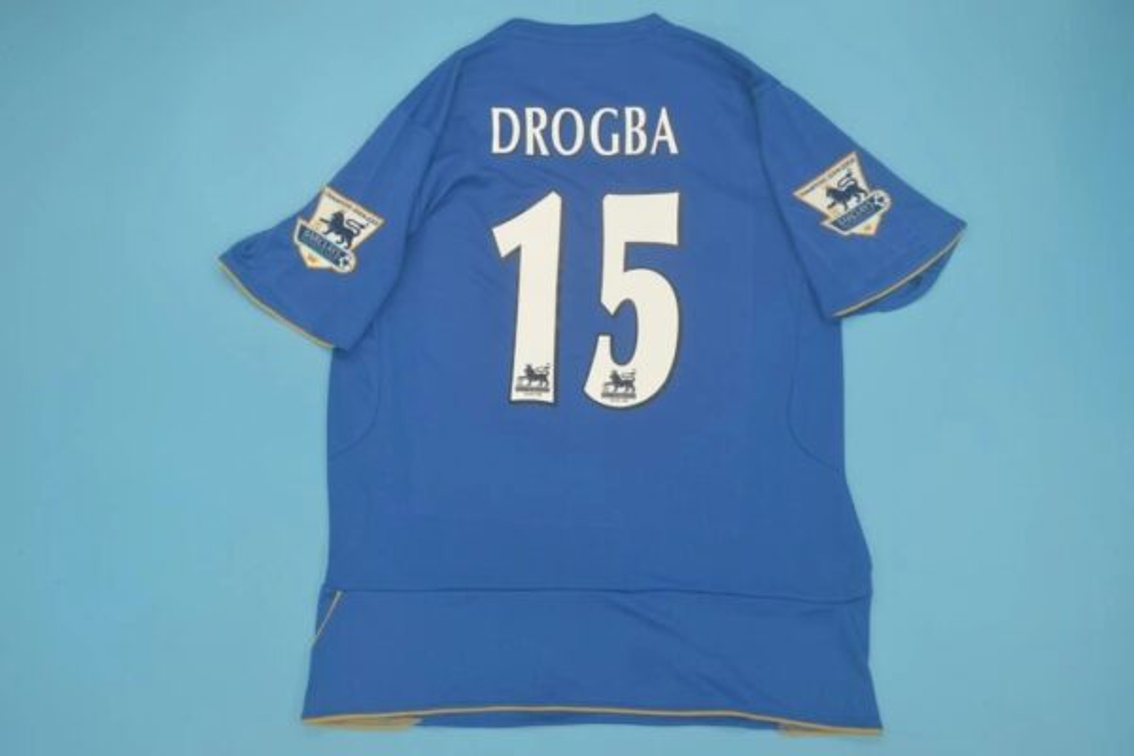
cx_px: 567
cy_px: 378
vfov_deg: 40.0
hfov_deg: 57.2
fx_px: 1039
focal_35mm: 33
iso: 200
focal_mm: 22
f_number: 4
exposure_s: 1/100
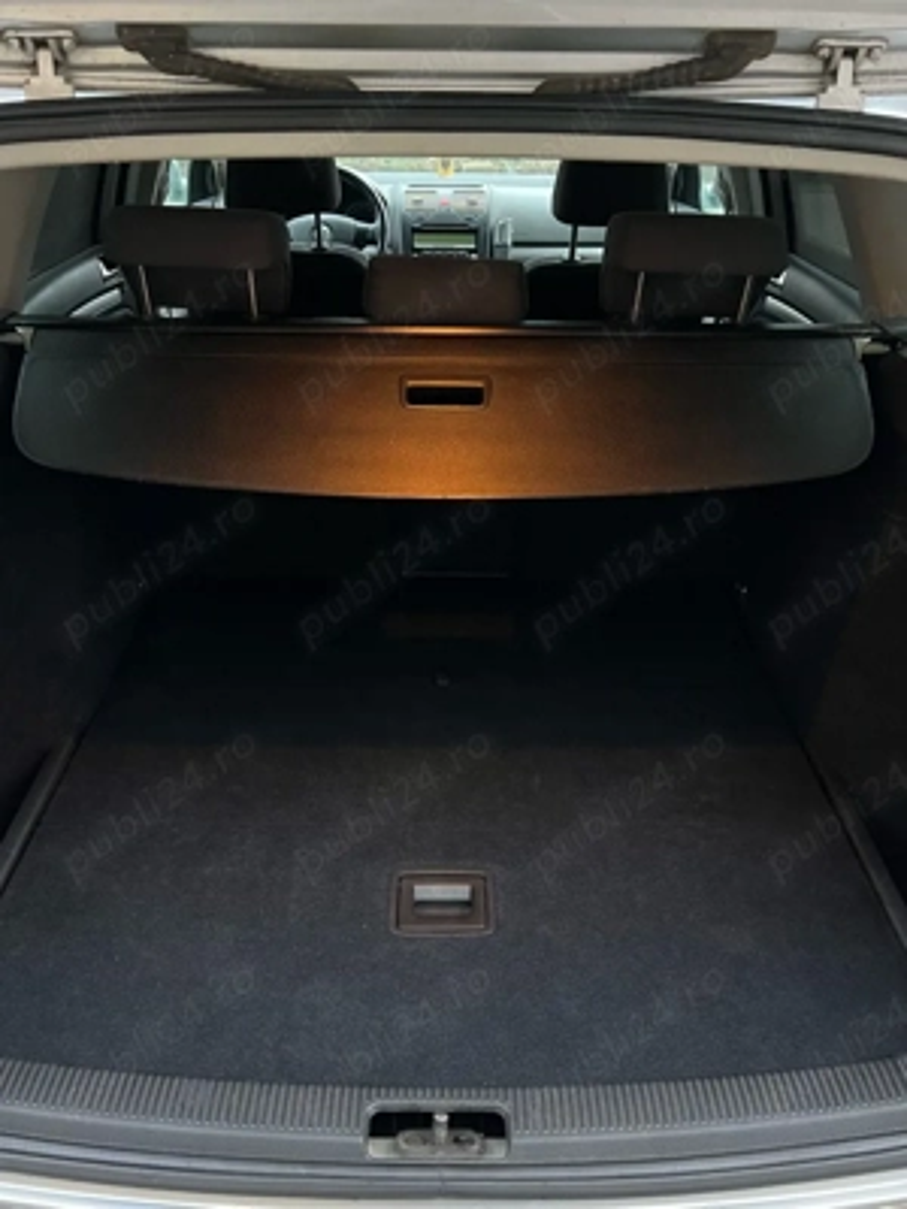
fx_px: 908
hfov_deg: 53.1
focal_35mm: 26
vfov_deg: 67.3
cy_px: 604
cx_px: 454
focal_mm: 5.7
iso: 640
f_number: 1.5
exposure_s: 1/30
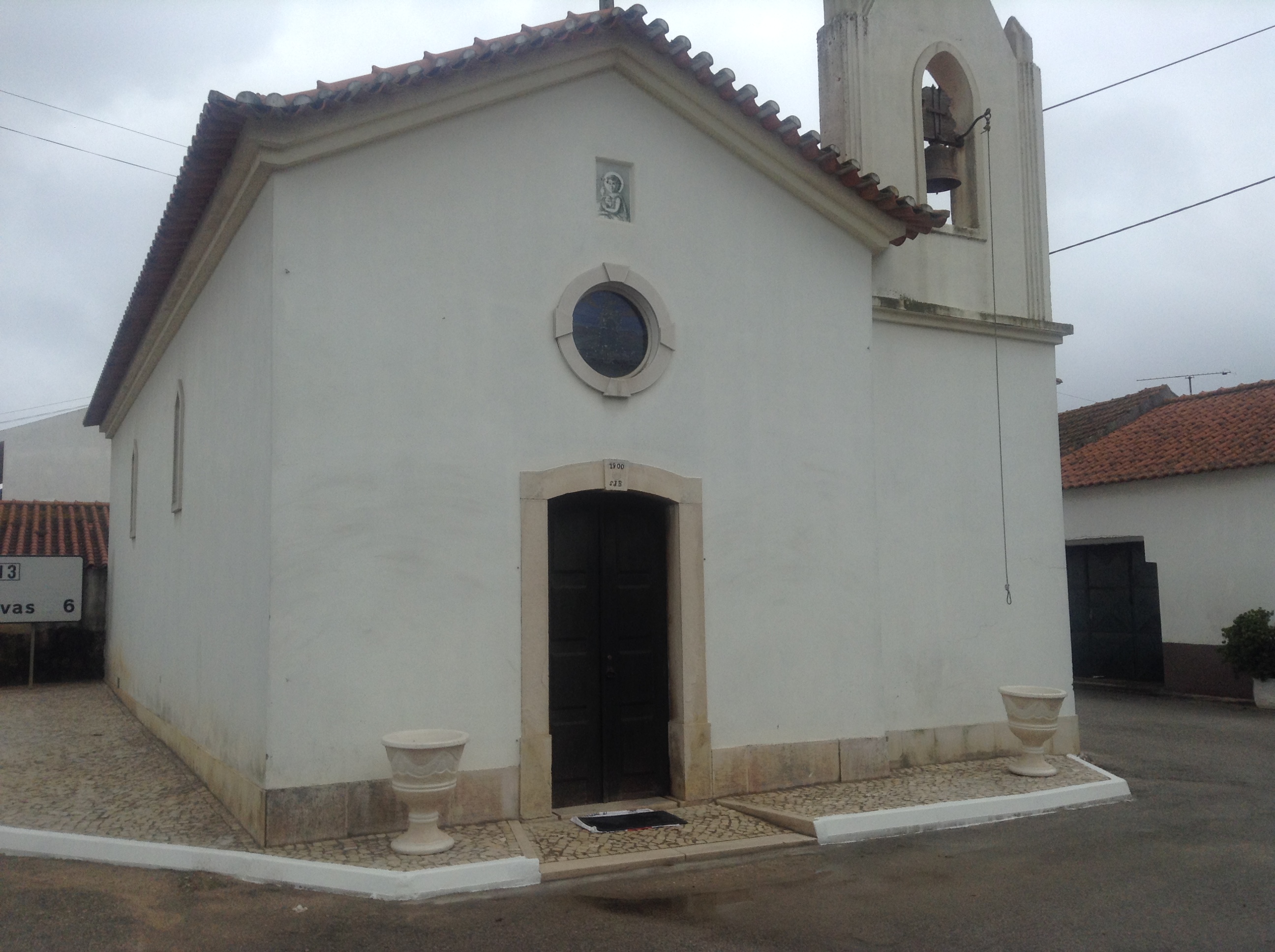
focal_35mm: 33
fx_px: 1214
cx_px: 638
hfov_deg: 55.4
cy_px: 476
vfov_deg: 42.8
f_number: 2.4
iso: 25
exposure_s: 1/552
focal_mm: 3.3
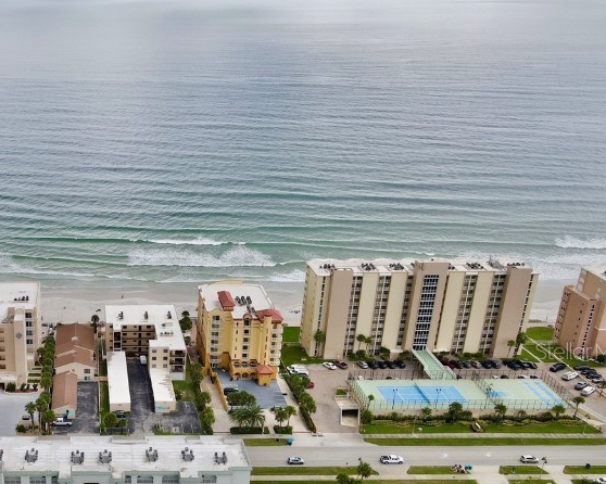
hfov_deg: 40.3
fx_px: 771
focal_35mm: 43
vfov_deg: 34.3
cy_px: 351
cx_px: 81
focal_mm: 4.5
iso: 200
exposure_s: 1/500
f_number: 2.8
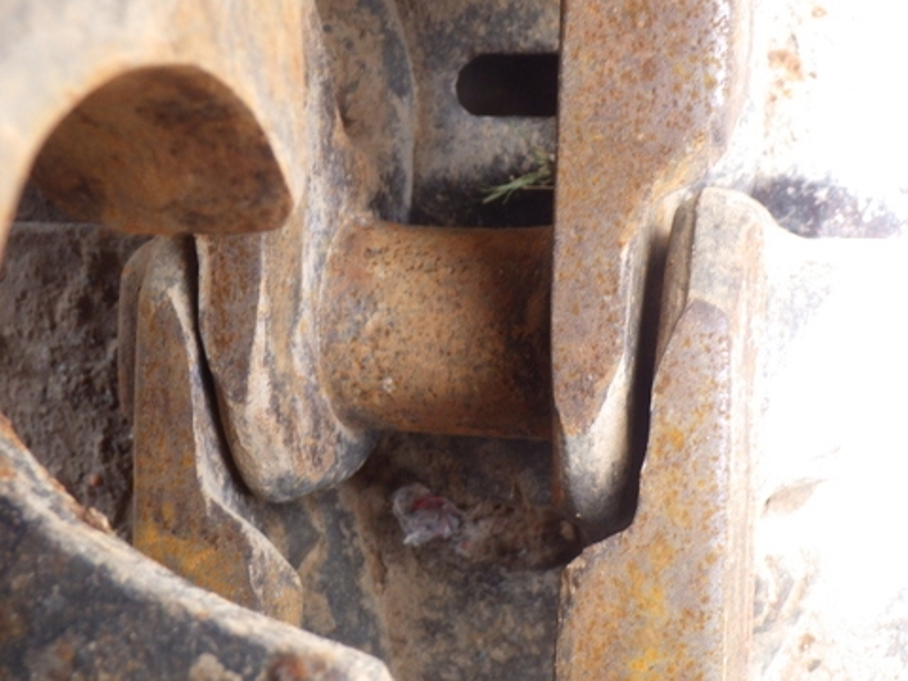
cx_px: 454
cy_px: 340
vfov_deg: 28.6
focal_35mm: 51
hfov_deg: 37.5
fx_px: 1338
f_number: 4.4
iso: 200
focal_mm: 9.1
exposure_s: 1/60
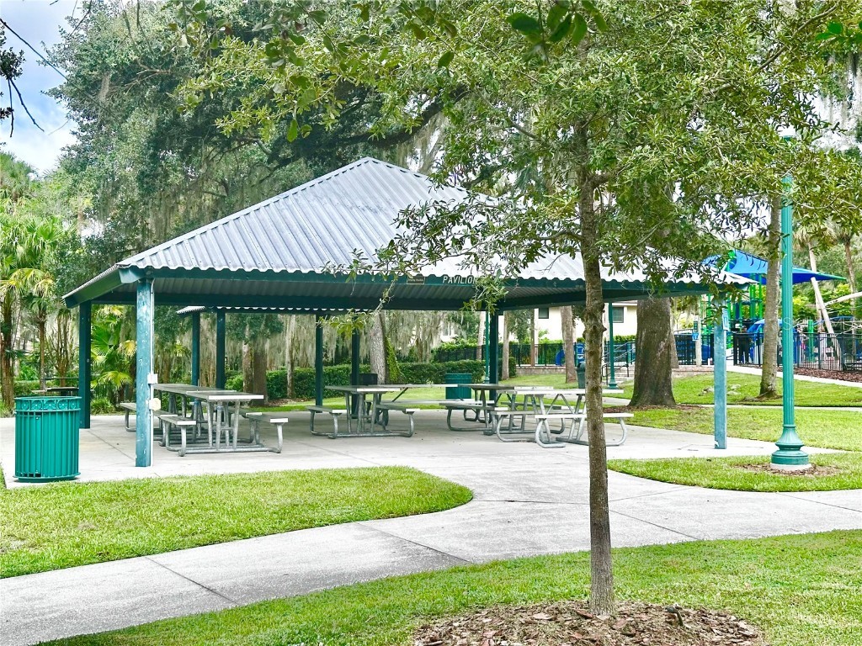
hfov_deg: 39.7
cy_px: 323
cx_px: 431
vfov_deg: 30.3
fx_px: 1195
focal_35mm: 48
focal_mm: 6.86
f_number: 1.78
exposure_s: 1/911
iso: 64
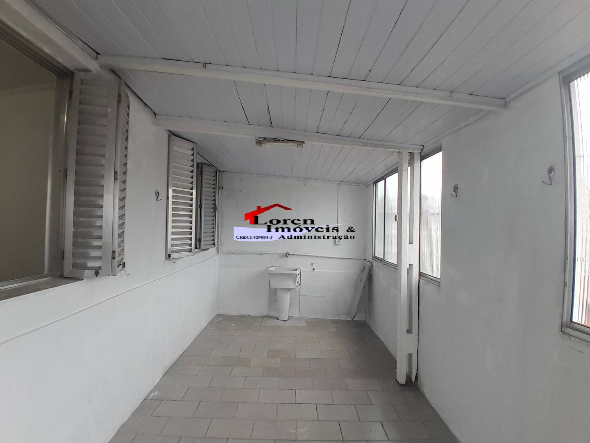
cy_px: 222
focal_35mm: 17
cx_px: 295
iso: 64
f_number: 2.2
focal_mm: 1.46
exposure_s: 1/60
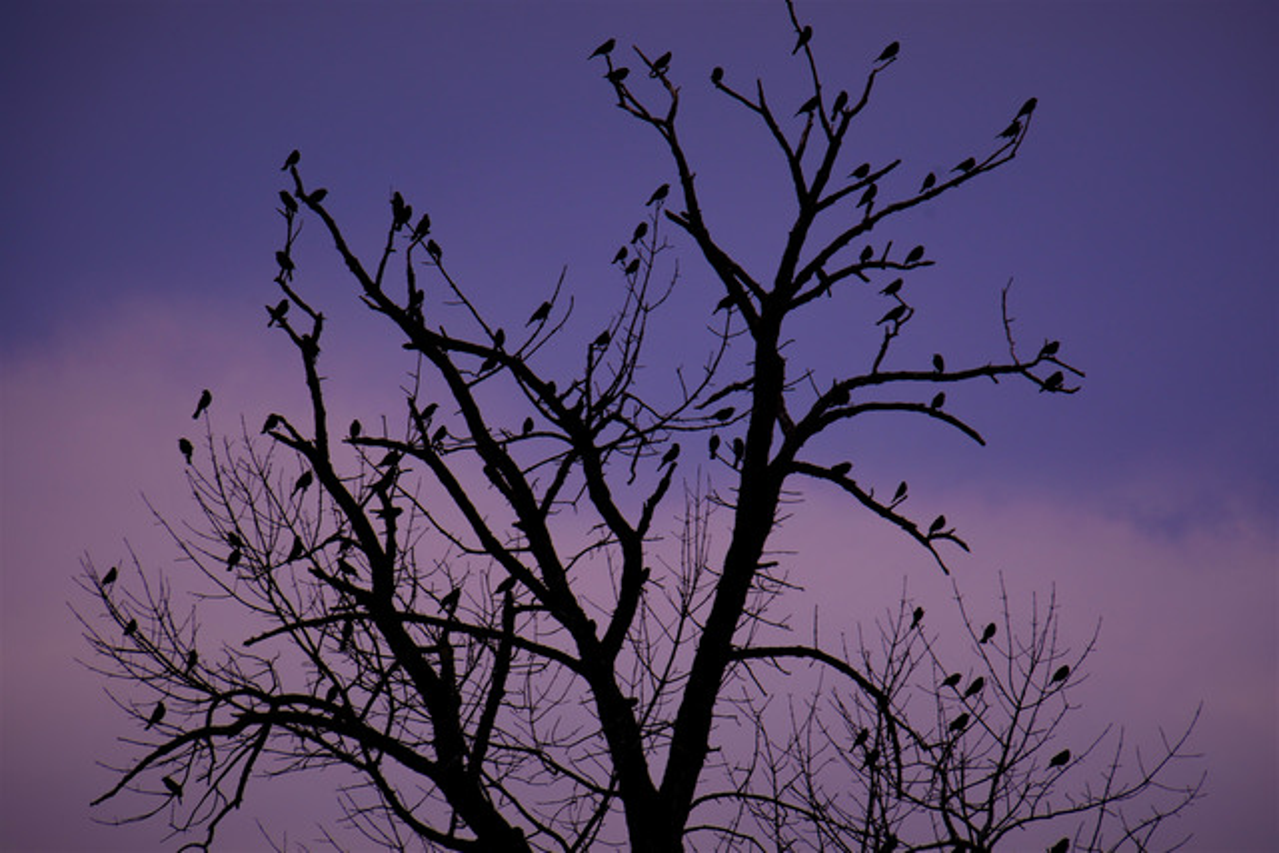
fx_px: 18655
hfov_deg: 3.9
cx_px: 640
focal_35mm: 525
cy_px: 426
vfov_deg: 2.6
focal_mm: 350
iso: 250
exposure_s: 1/400
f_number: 11
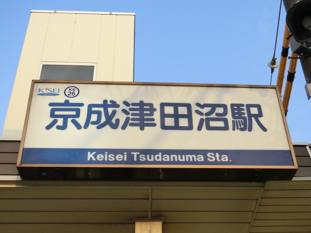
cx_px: 156
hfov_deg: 36.8
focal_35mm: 52
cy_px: 116
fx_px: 467
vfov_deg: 28.0
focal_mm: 9.3
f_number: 4.7
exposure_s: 1/160
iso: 80
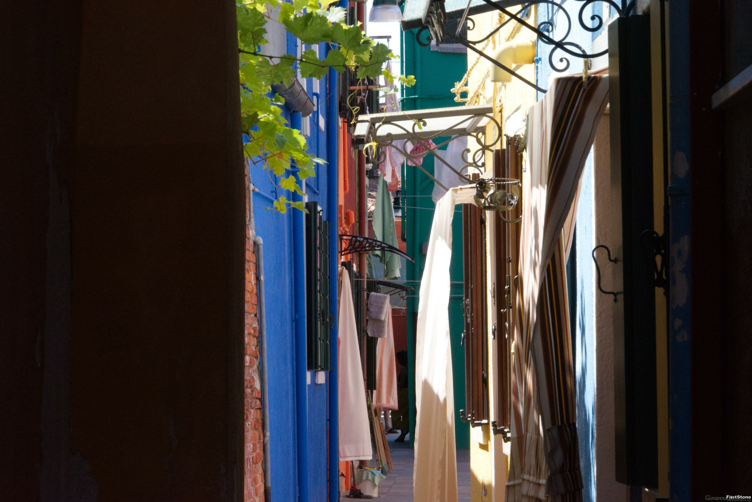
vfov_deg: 8.7
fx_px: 3291
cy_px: 251
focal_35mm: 158
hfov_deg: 13.0
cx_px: 376
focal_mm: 105
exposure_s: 1/320
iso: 2800
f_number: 22
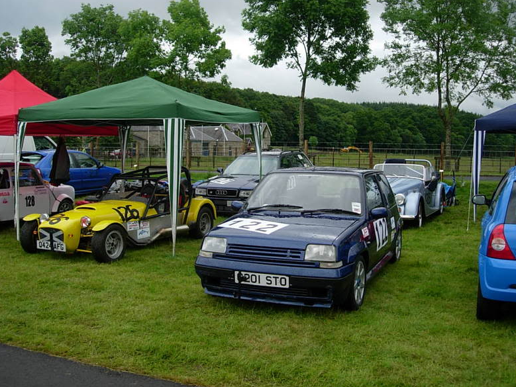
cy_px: 195
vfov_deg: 36.8
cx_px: 260
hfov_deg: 47.8
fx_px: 582
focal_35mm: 39
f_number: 2.8
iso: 64
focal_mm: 7.8
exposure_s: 1/912
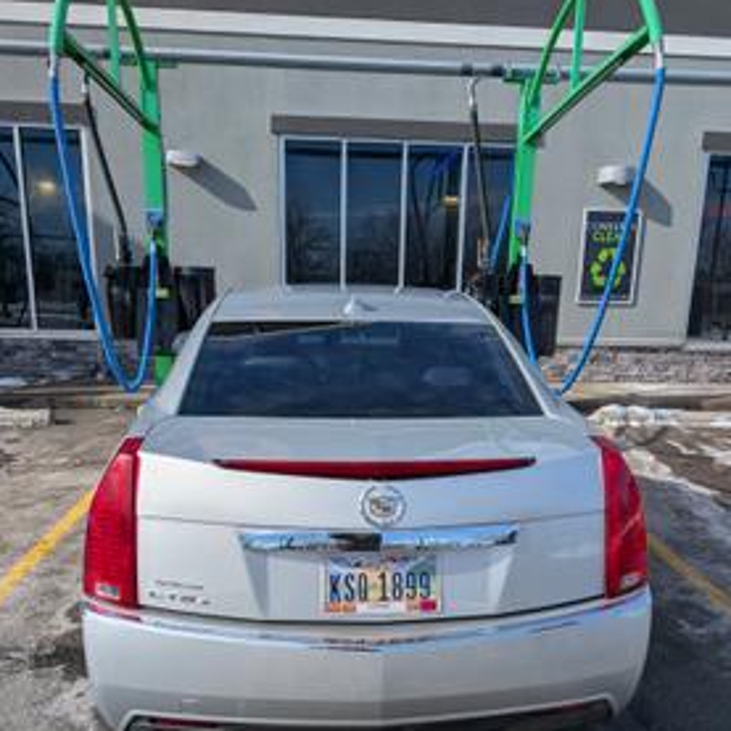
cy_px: 483
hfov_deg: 55.6
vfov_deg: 54.6
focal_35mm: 29
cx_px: 368
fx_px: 693
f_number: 1.68
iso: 24
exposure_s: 1/20000
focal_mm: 6.9
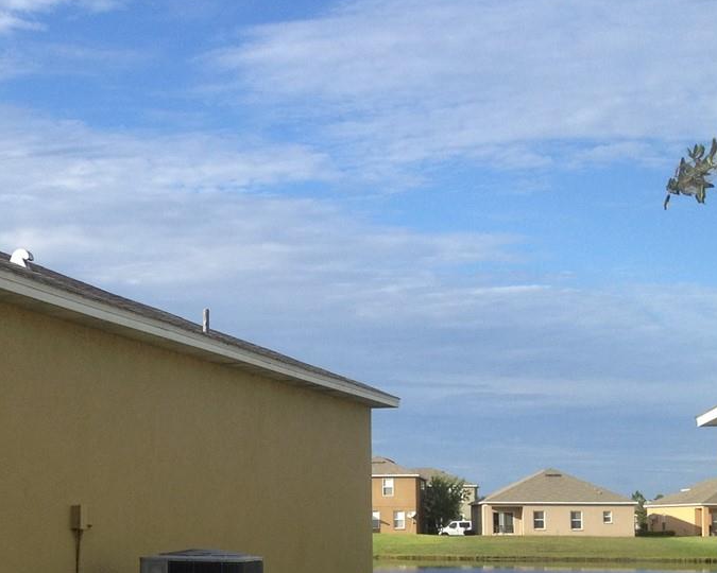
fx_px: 1719
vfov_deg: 18.8
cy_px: 439
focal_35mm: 81
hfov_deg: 22.6
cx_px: -18
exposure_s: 1/1042
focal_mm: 4.28
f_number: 2.4
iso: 50
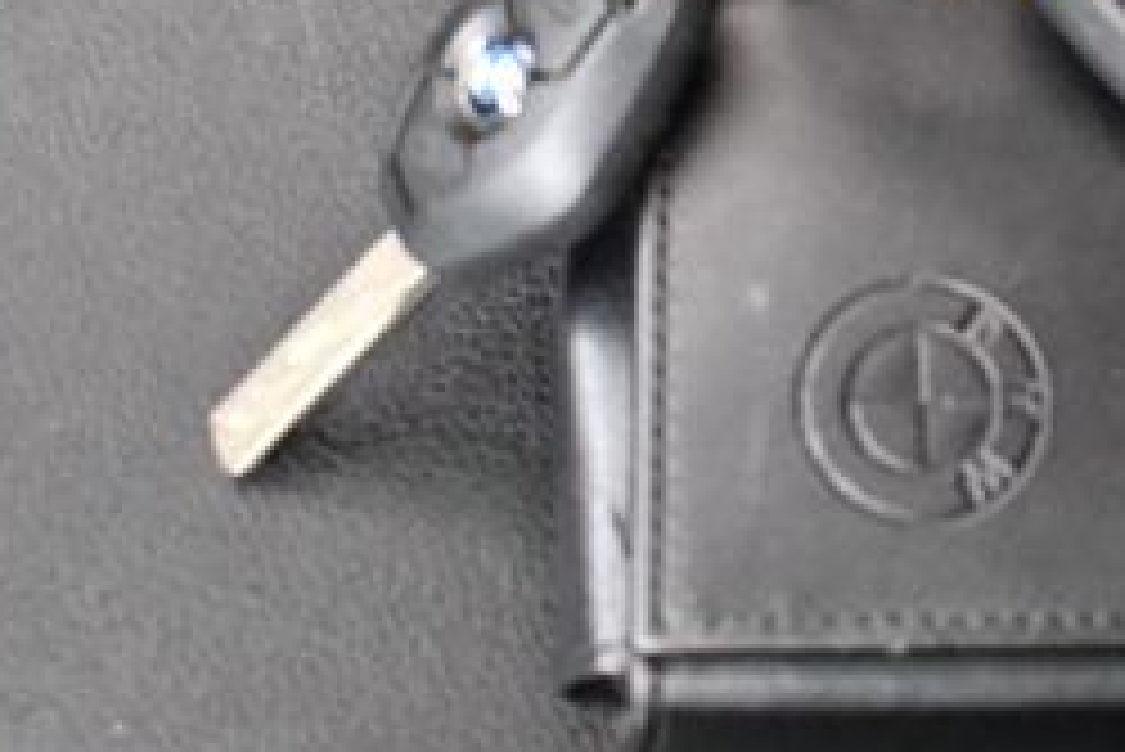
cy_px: -36
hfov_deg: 21.4
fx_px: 2877
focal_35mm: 92
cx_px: 1094
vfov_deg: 14.6
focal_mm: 18
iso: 6400
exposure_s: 1/60
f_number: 3.5
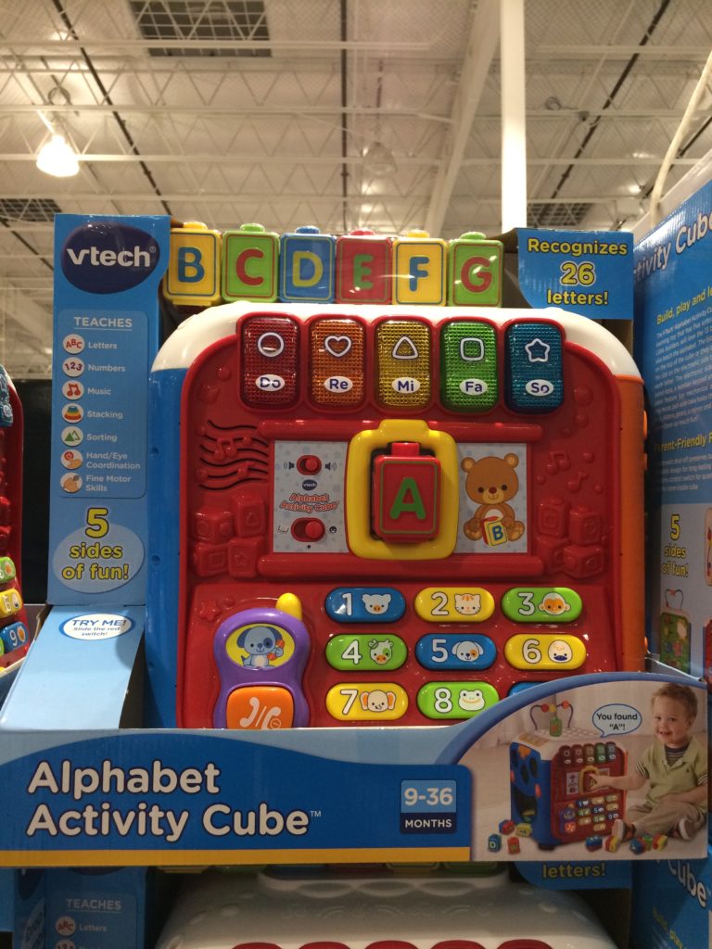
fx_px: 795
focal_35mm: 29
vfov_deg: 61.7
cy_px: 474
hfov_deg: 48.2
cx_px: 356
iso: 160
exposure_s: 1/30
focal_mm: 4.15
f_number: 2.2
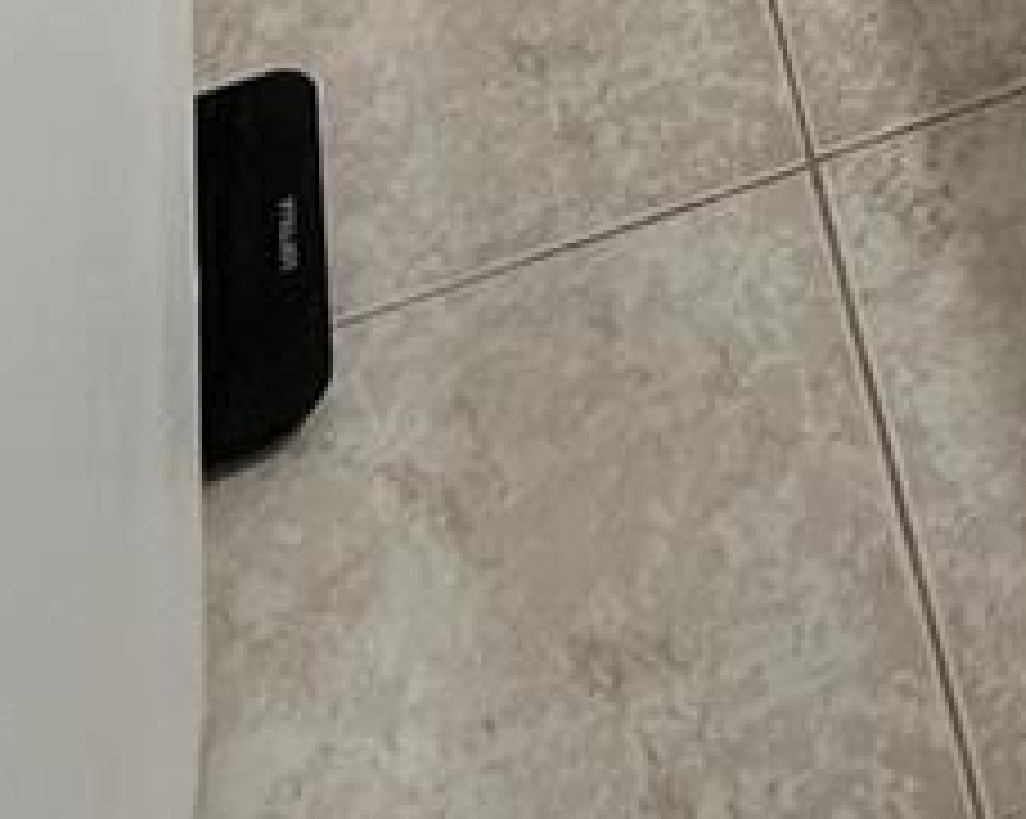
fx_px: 2184
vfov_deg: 11.5
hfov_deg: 24.4
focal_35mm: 72
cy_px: -1642
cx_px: 1174
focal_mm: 2.22
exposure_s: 1/120
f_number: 2.2
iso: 125
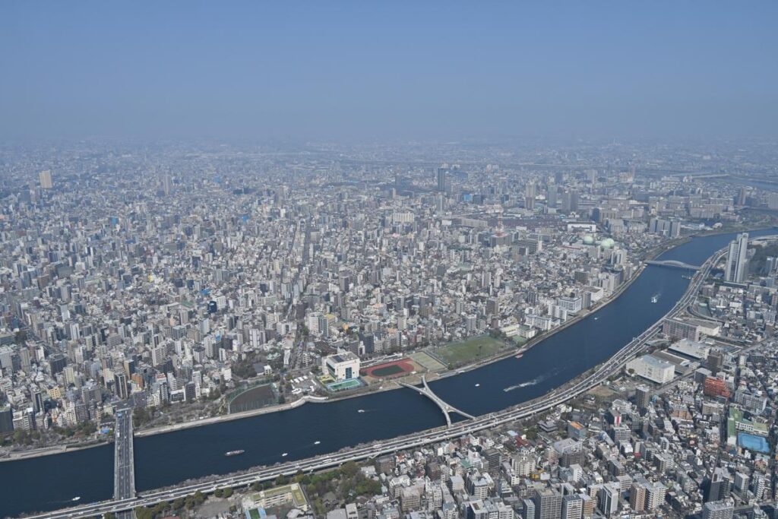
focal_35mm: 27
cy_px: 260
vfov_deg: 47.9
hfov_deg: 67.4
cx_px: 389
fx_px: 584
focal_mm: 18
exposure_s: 1/500
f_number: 11
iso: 100
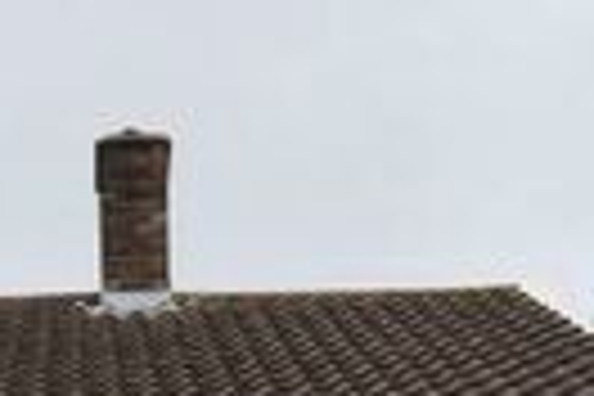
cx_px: 86
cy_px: 1015
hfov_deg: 19.4
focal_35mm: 104
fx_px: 1710
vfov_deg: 10.8
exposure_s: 1/160
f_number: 6.3
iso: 100
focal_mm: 13
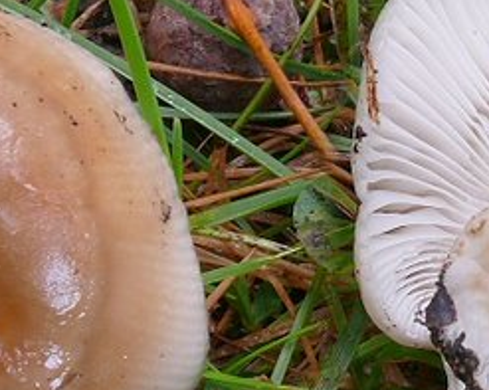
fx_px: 1865
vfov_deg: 11.9
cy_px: 153
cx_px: 238
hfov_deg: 14.9
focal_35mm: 129
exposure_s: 1/4
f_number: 10
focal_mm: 10.8
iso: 100
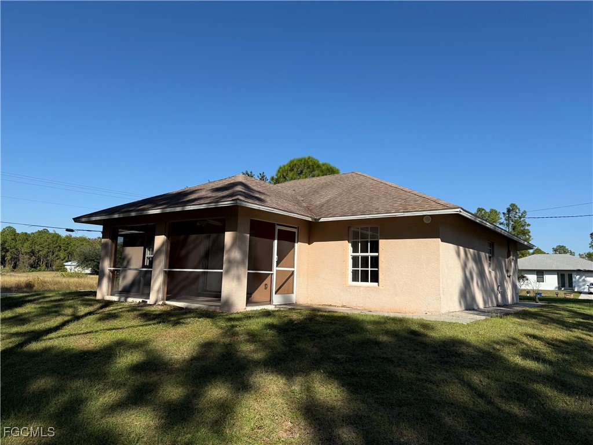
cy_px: 222
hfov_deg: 71.6
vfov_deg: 56.8
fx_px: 411
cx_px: 296
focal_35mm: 24
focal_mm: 6.76
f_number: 1.78
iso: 80
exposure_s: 1/4975
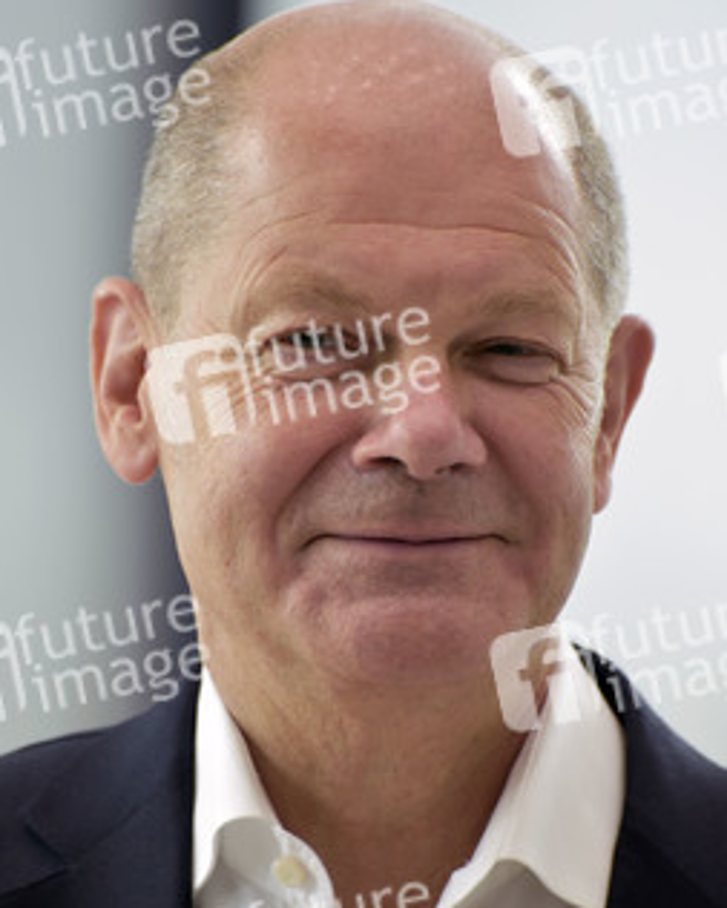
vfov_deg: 5.4
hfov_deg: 4.4
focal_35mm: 356
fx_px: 9570
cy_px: 520
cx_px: 376
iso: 2000
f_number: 5.6
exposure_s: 1/125
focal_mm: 300
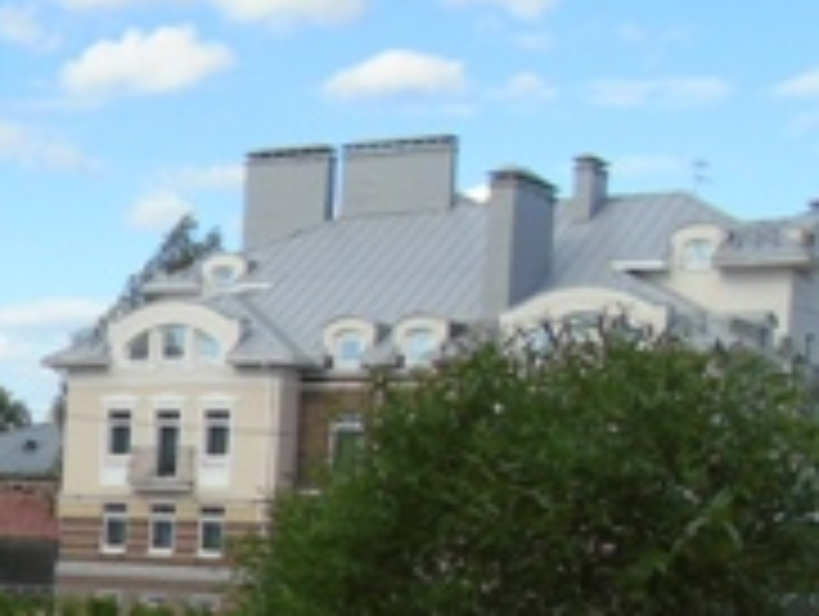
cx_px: -554
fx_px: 2274
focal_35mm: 96
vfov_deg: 15.0
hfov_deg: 17.4
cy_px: 686
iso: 80
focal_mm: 4.4
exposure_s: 1/500
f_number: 3.4
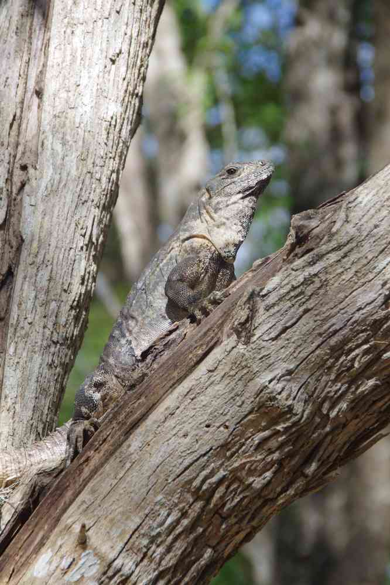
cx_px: 195
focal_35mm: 214
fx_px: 3477
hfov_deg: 6.4
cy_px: 292
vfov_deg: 9.6
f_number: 9
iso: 400
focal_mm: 142.5
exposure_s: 1/200
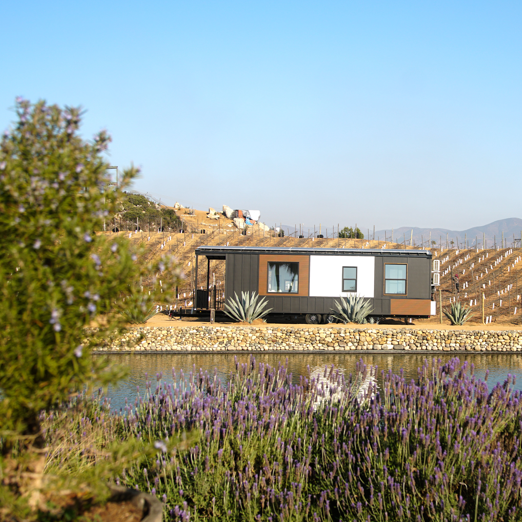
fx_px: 921
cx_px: 381
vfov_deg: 31.6
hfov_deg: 31.2
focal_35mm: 54
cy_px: 262
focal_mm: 28
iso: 100
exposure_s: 1/640
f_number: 5
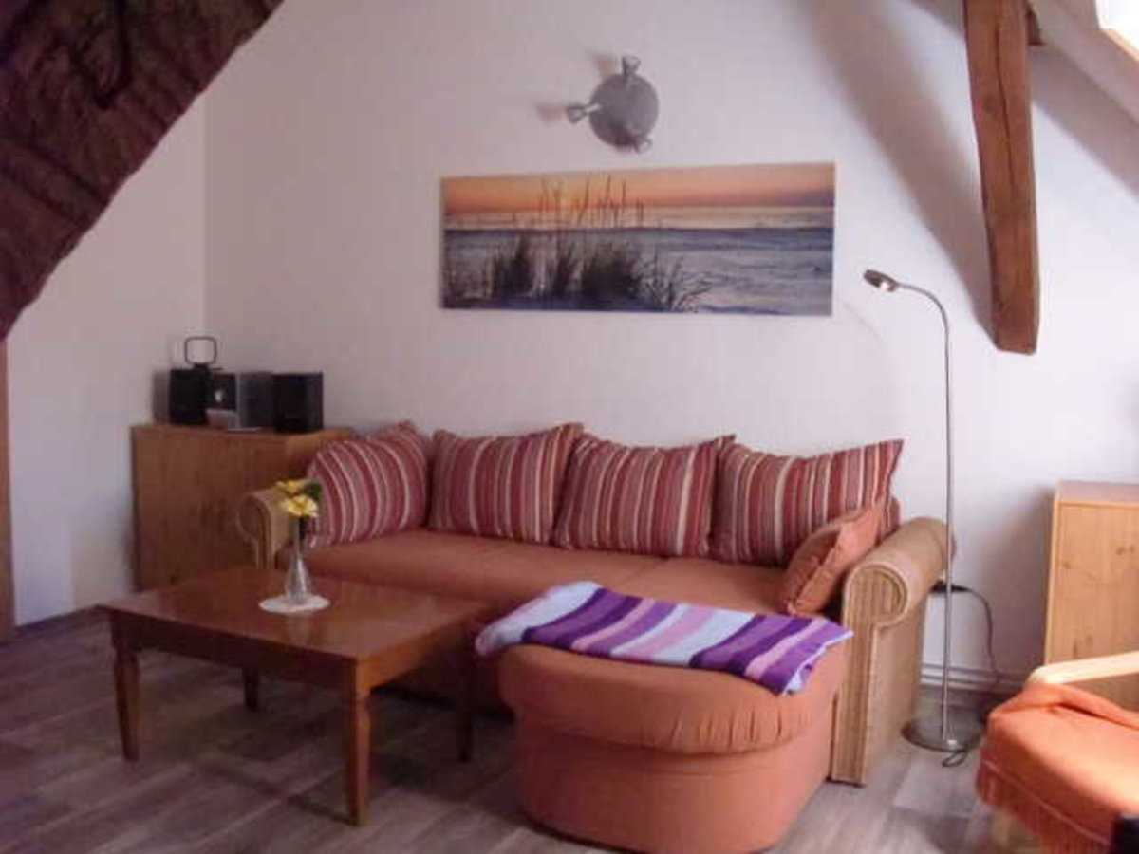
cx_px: 570
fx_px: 1185
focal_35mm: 36
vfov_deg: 39.7
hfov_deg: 51.4
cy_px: 427
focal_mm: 6.3
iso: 1600
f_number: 2.8
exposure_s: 1/50
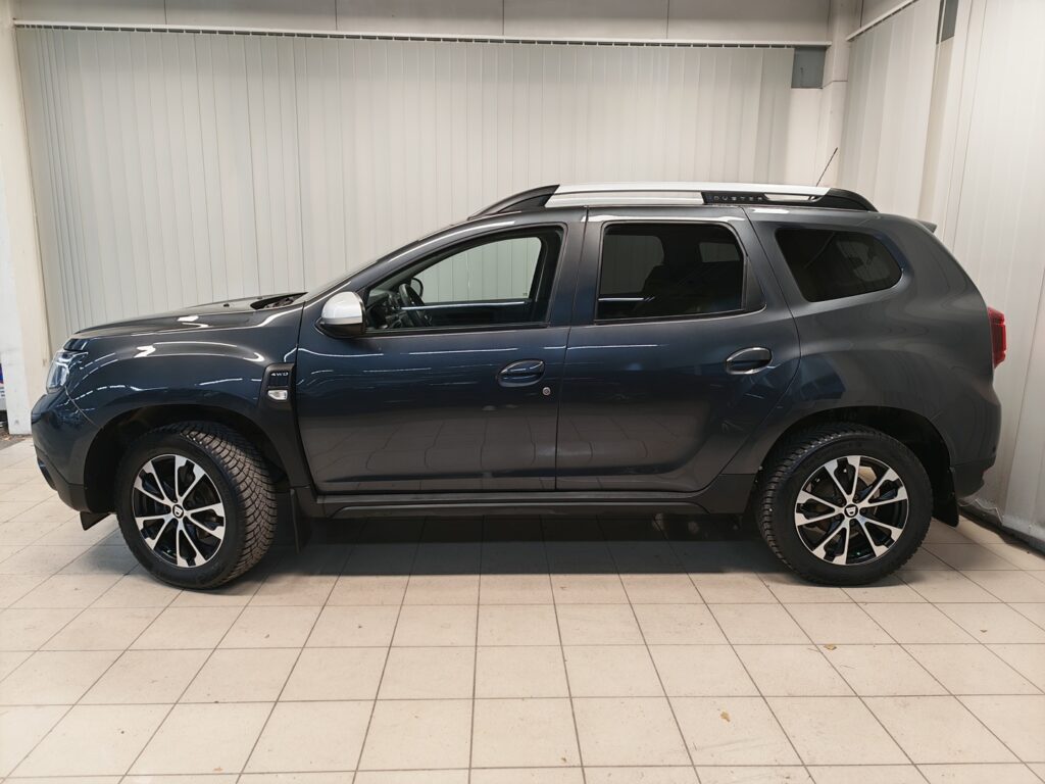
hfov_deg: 73.9
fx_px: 694
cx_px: 522
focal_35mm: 23
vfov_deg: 58.9
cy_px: 392
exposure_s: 1/50
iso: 100
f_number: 1.6
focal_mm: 5.4
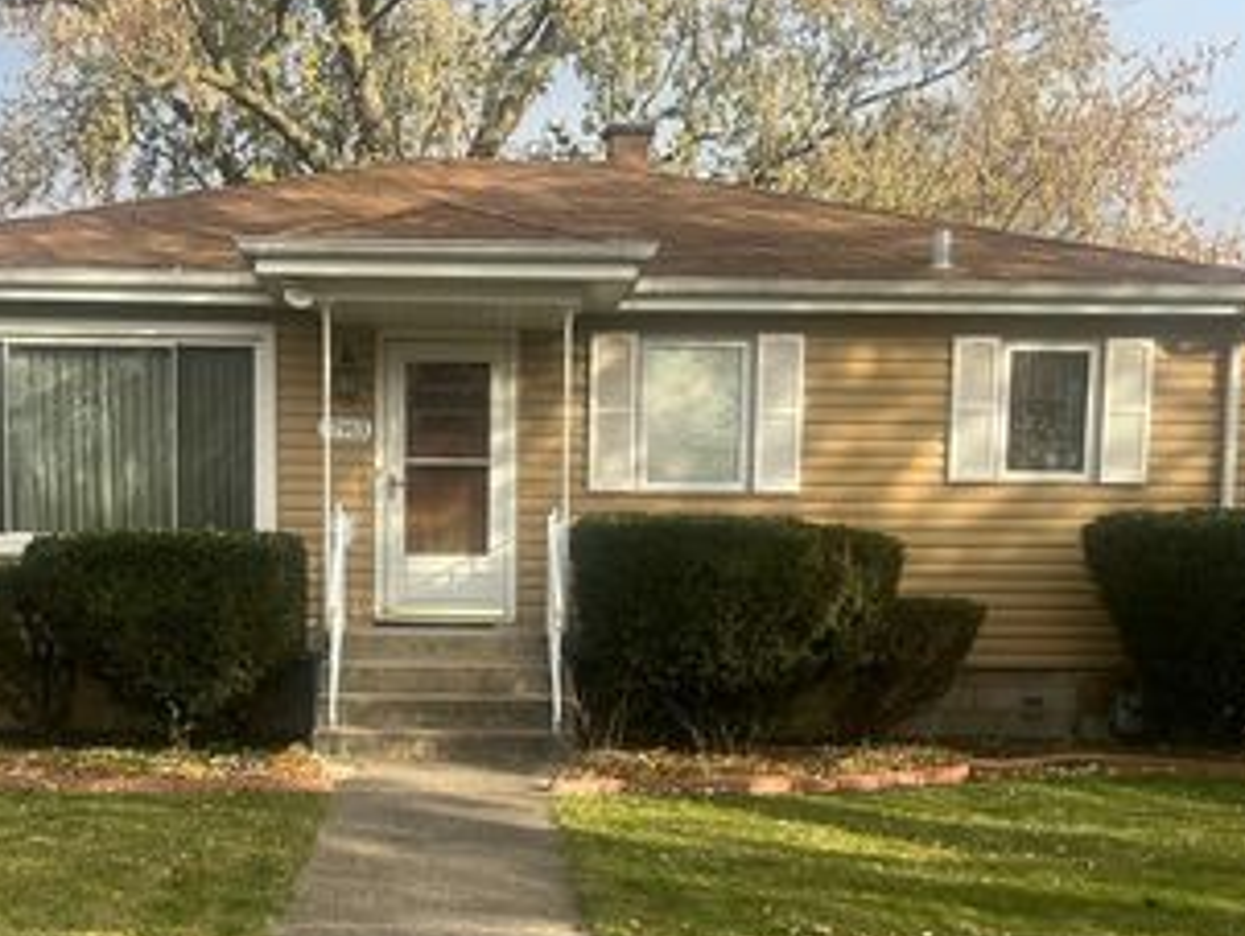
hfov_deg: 43.6
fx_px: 1548
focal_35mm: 43
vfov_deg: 33.0
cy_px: 707
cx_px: 491
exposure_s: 1/1325
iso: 50
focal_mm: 5.1
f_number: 1.6
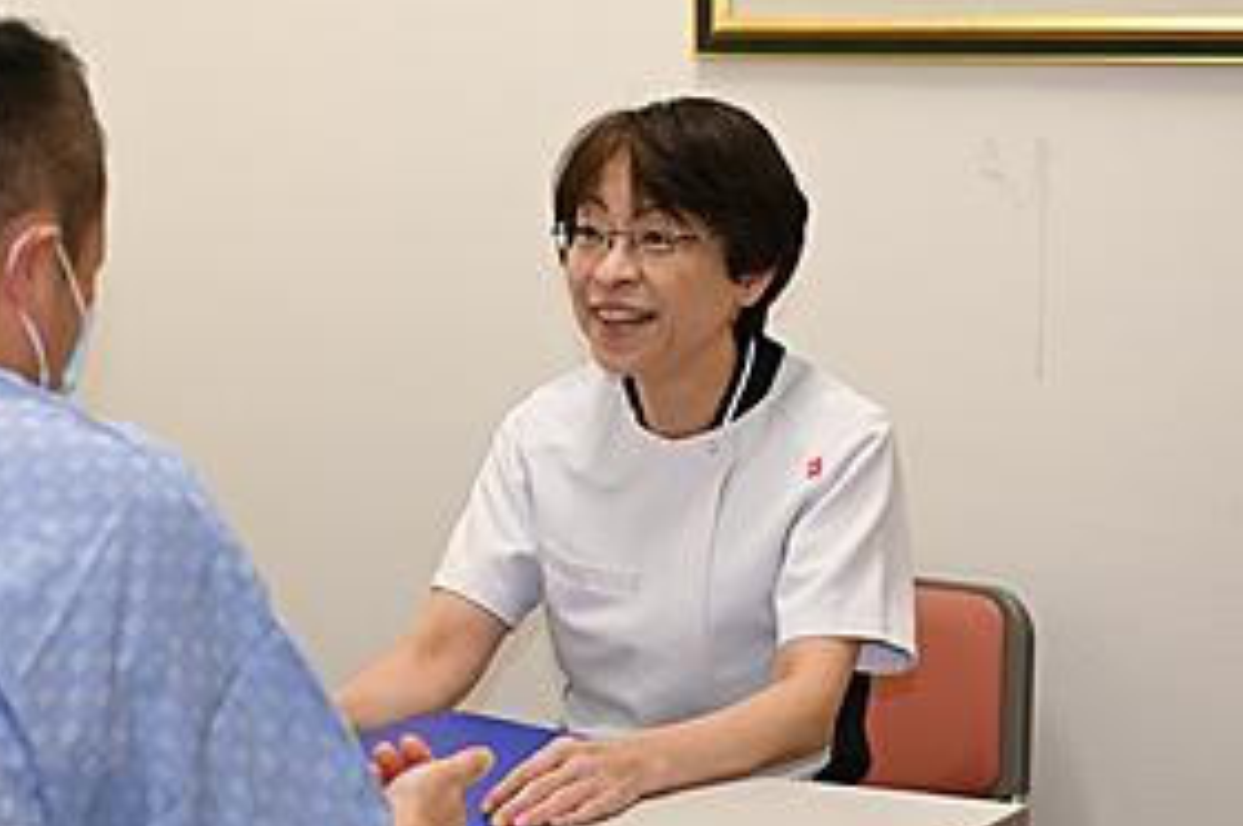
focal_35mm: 100
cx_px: 502
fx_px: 3449
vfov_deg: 13.6
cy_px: 302
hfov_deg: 20.4
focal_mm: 70
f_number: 4.5
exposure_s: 1/50
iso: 400
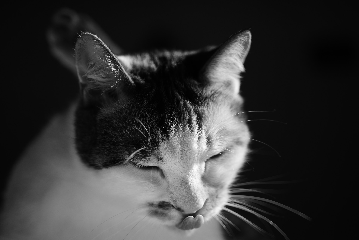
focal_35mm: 60
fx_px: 599
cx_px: 180
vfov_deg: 22.6
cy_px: 120
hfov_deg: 33.4
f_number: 3.2
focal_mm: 60
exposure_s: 1/4000
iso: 800
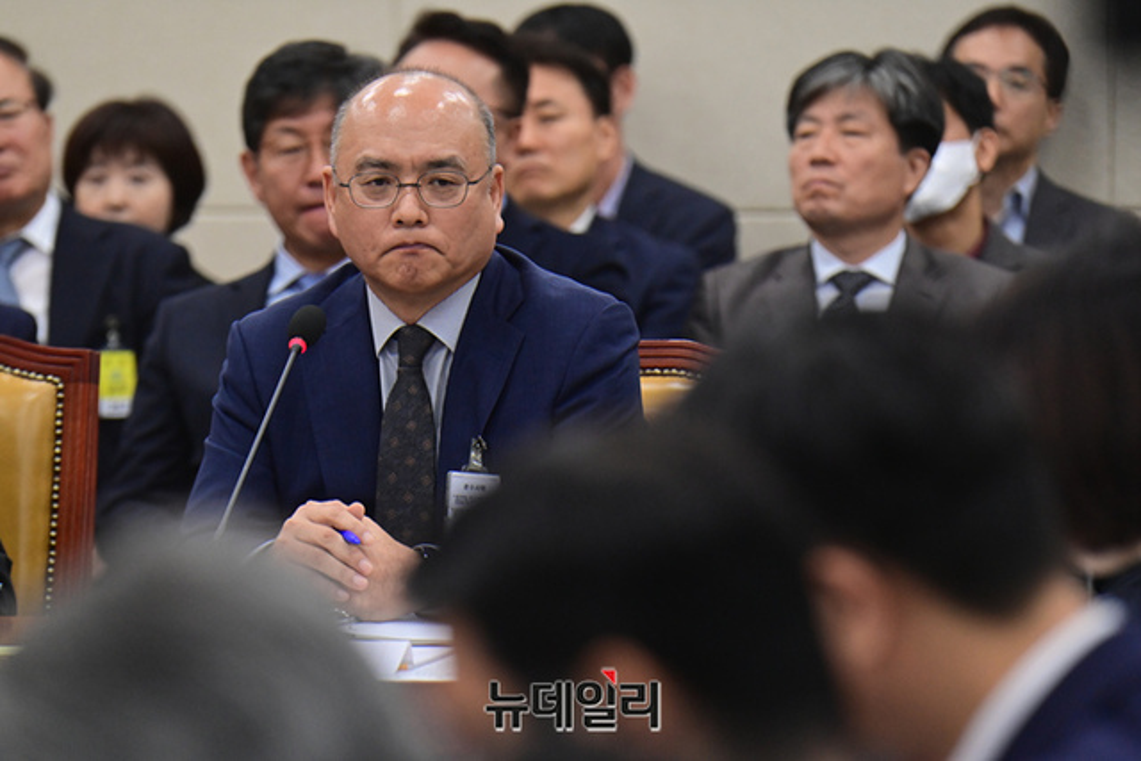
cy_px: 380
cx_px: 570
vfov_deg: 4.3
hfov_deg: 6.4
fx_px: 10144
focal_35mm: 320
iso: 4000
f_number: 6.3
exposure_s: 1/320
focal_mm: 320
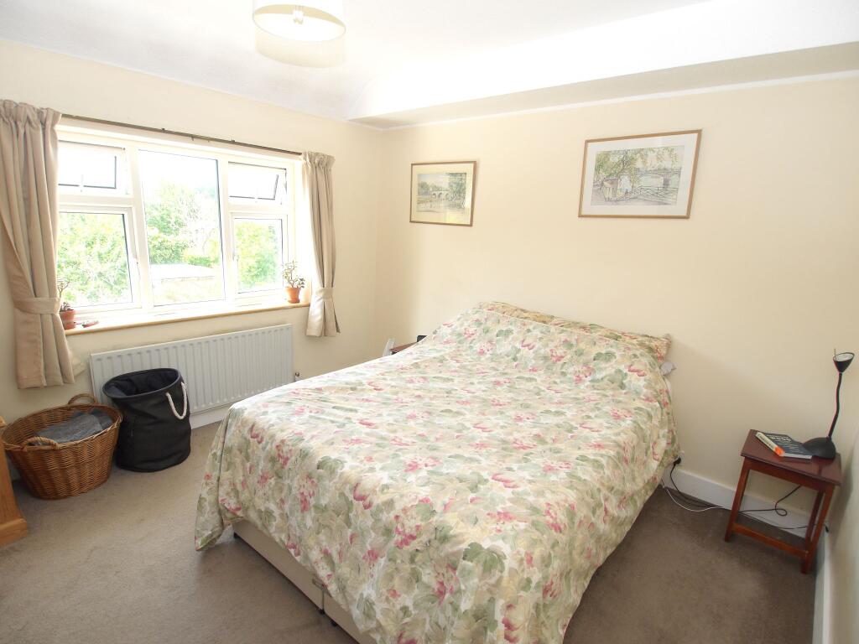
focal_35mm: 18
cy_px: 322
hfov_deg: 87.8
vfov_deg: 71.6
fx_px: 447
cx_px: 430
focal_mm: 9
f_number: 4
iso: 100
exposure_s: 1/80
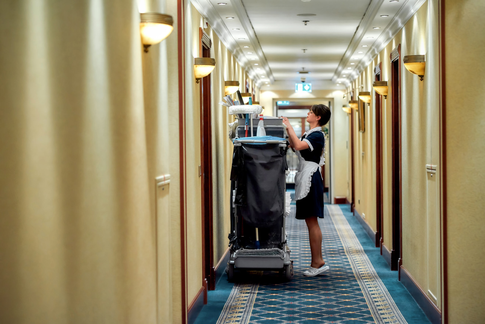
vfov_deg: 16.1
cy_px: 162
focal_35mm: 85
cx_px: 242
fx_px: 1145
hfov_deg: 23.9
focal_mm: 85
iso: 1250
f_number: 2.5
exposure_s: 1/125
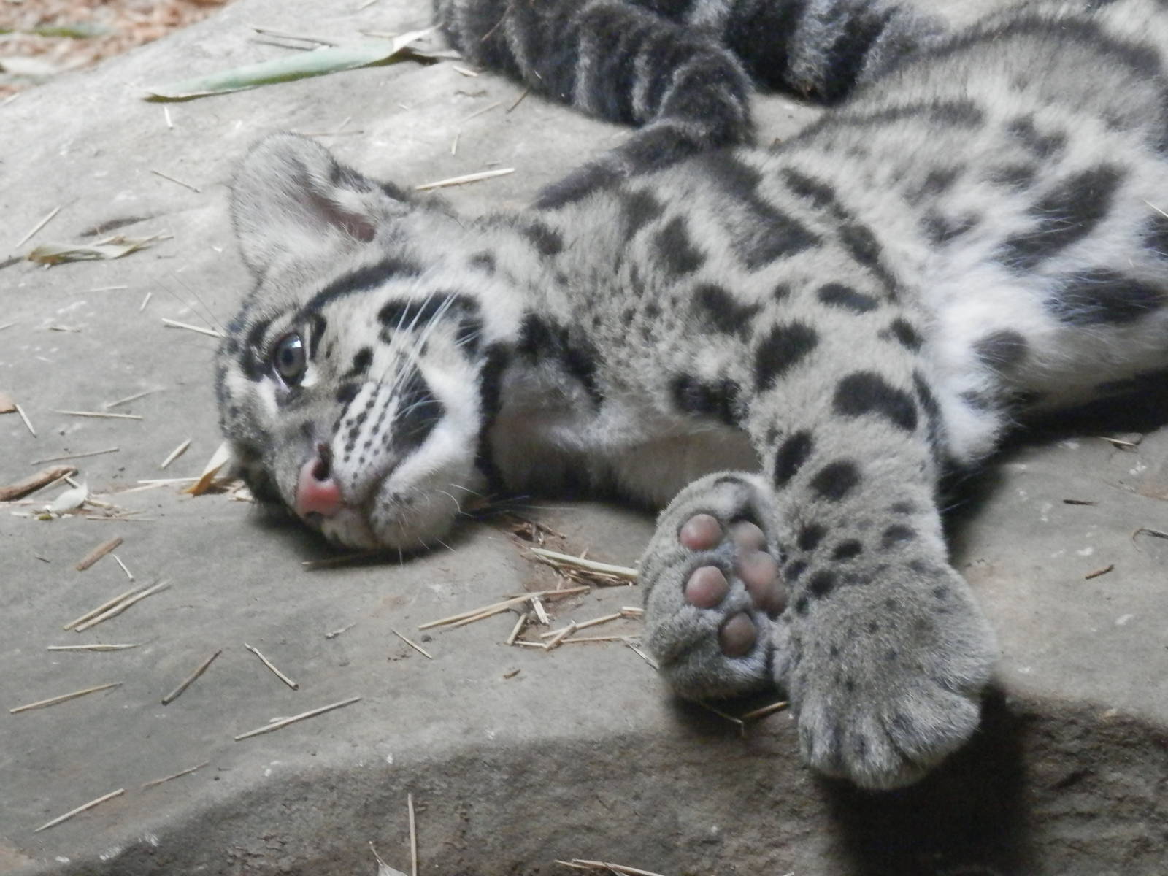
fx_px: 4319
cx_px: 584
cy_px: 438
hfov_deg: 15.4
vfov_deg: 11.6
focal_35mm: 128
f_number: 5.3
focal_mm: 22.9
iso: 800
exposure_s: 1/50
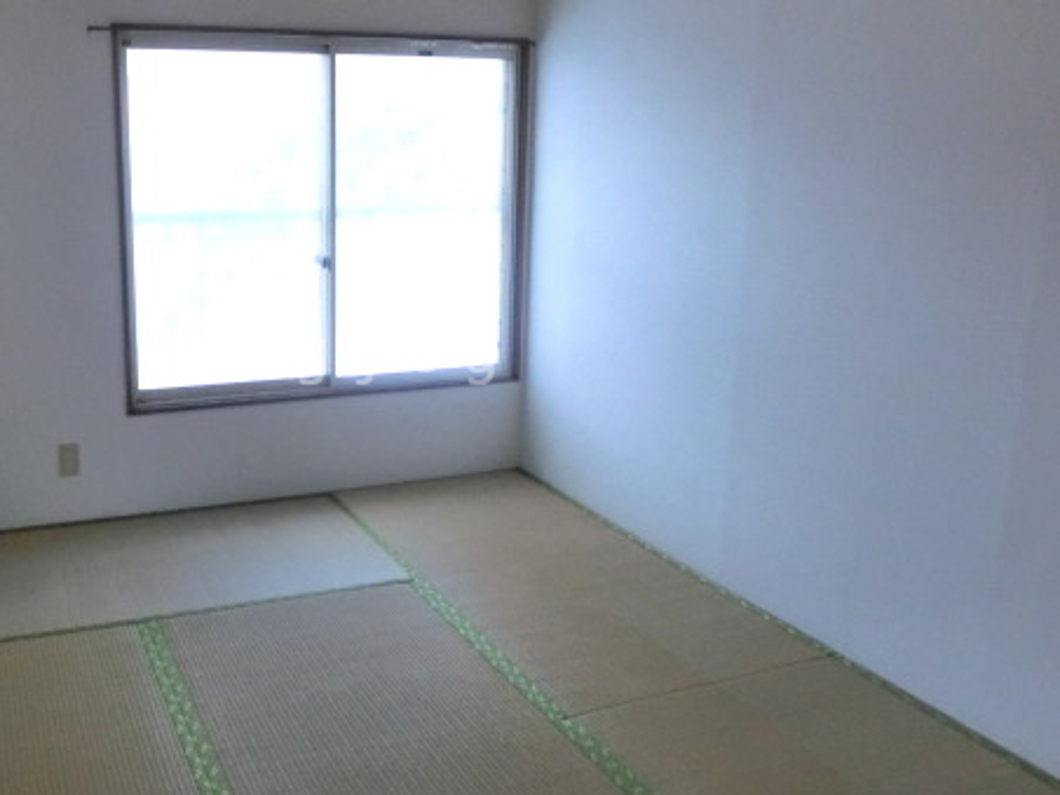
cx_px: 347
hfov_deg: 52.8
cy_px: 356
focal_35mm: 34
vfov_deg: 41.7
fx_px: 1041
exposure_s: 1/125
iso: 800
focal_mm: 4.24
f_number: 3
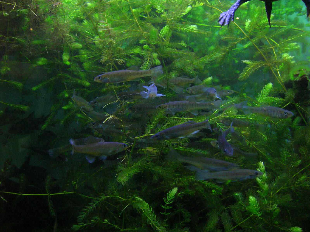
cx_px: 155
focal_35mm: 34
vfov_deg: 41.8
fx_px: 304
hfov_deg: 54.0
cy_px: 116
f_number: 2.9
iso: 200
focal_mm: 5.7
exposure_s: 1/60
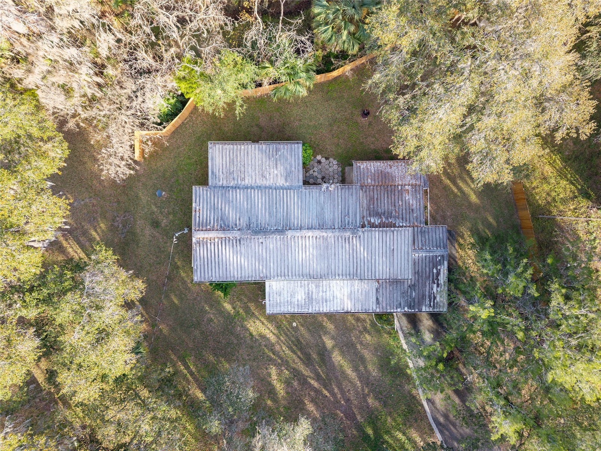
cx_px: 300
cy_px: 226
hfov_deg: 71.6
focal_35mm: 24
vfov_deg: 56.8
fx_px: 417
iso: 140
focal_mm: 8.67
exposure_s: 1/350
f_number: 1.8
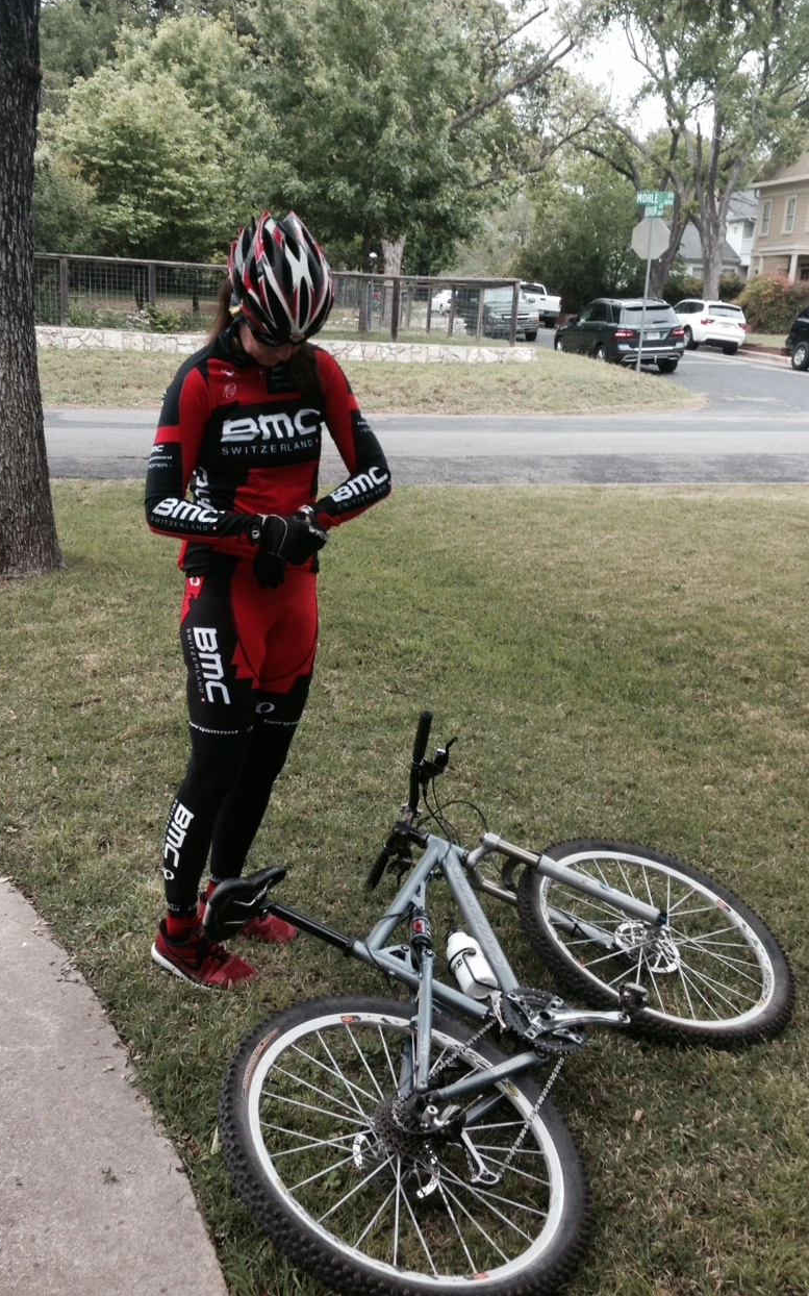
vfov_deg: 54.0
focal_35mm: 36
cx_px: 334
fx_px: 1271
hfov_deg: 35.2
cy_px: 655
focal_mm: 4.12
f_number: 2.4
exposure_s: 1/120
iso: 50
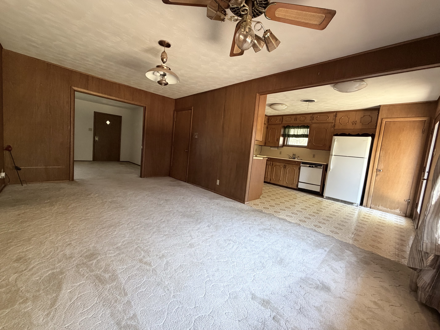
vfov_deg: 85.7
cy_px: 165
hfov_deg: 102.1
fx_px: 178
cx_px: 220
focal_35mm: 14
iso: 320
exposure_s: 1/80
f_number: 2.2
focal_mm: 2.22
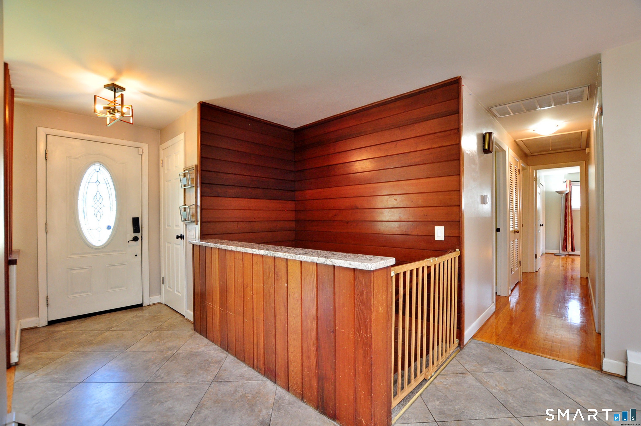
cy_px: 213
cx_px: 320
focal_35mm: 15
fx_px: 267
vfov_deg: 77.2
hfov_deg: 100.5
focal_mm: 10
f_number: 5
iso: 640
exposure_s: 1/25
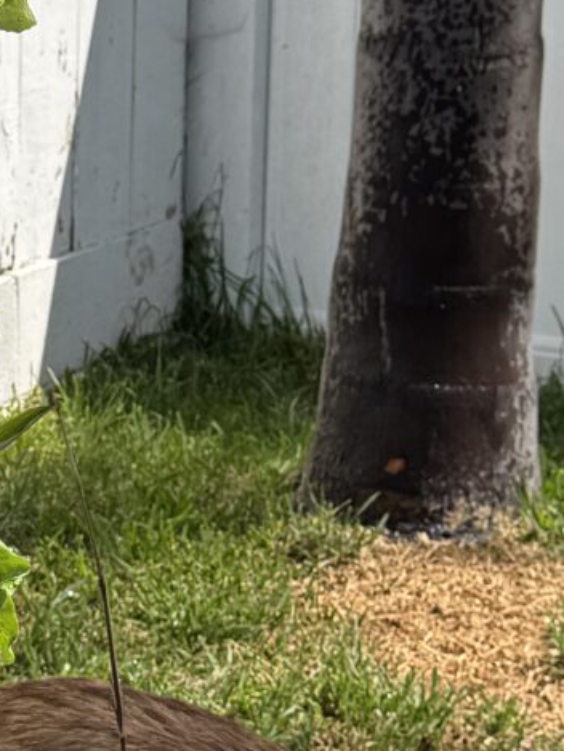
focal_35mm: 131
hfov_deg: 10.9
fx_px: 2845
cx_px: -253
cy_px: 463
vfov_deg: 15.0
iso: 80
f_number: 1.78
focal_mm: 6.76
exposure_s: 1/2833
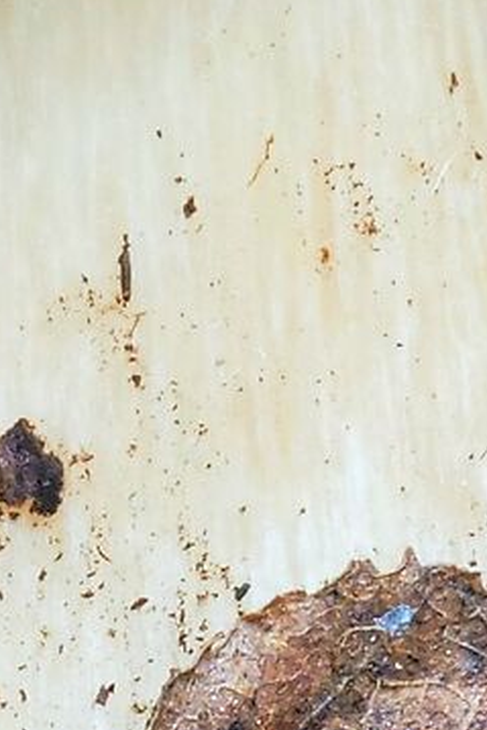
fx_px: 16966
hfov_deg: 1.6
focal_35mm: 837
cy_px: -406
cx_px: -51
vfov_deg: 2.5
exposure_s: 1/2.5
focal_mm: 60
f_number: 16
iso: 200
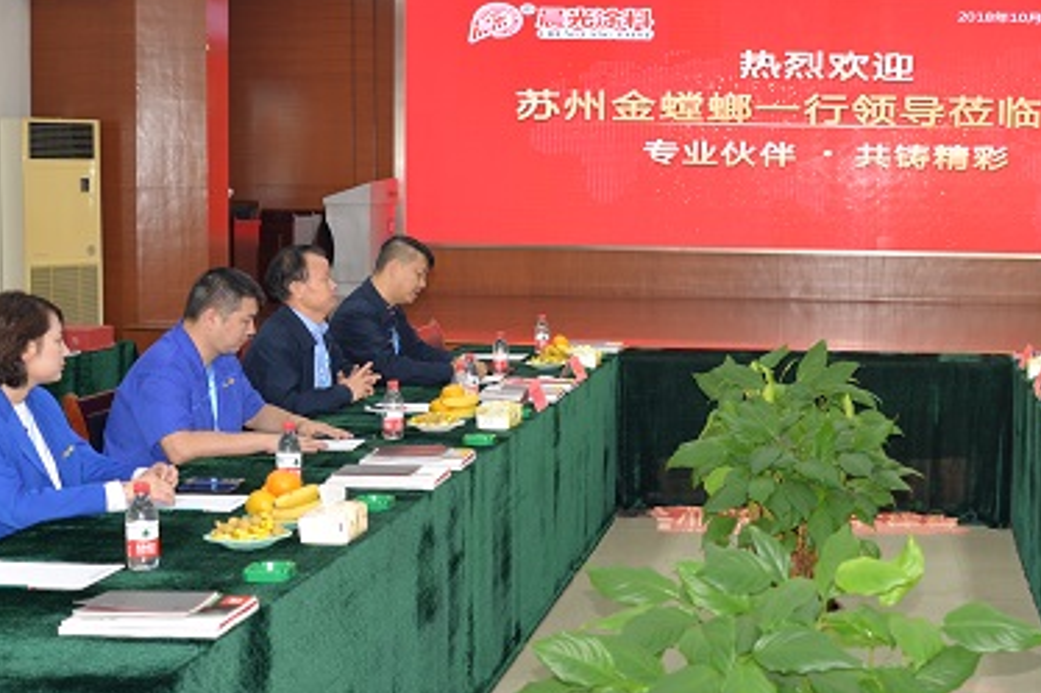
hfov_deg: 33.6
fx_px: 1676
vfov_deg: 23.3
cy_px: 301
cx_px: 820
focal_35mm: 58
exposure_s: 1/80
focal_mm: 32
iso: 400
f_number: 4
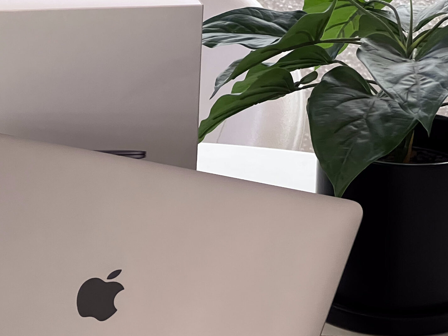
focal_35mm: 138
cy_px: 287
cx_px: 86
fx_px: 1786
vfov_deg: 10.7
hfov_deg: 14.2
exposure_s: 1/100
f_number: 2.8
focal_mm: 9
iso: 320
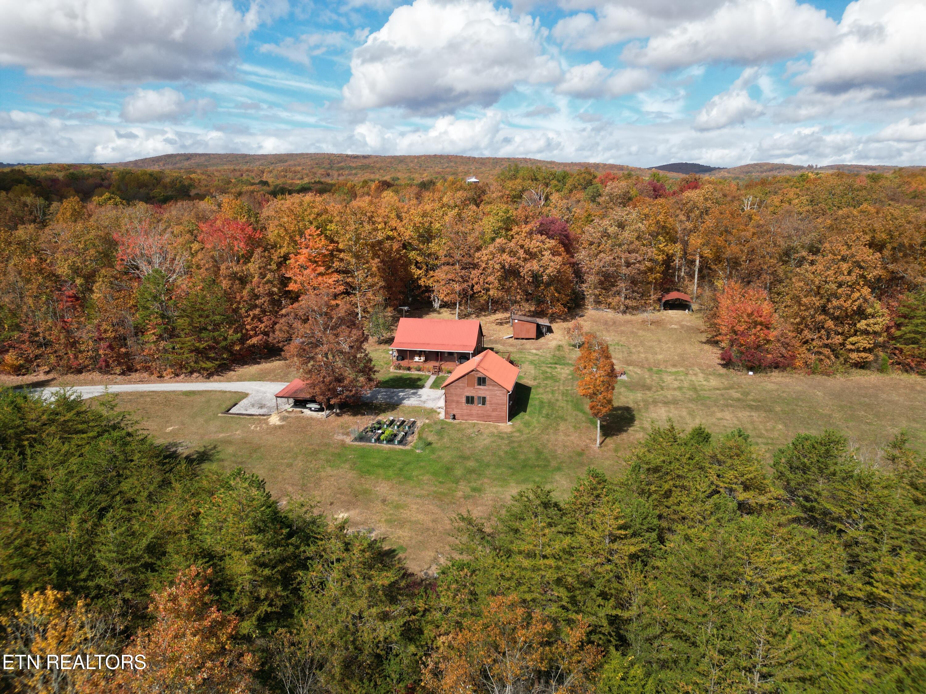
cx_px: 463
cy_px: 347
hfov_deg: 71.6
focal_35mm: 24
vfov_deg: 56.8
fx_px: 642
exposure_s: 1/3200
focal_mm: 6.72
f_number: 1.7
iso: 140
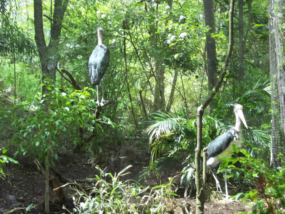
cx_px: 142
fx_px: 502
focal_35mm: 61
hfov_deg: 31.7
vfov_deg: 24.0
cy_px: 107
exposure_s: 1/60
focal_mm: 11
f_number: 4.1
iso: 64
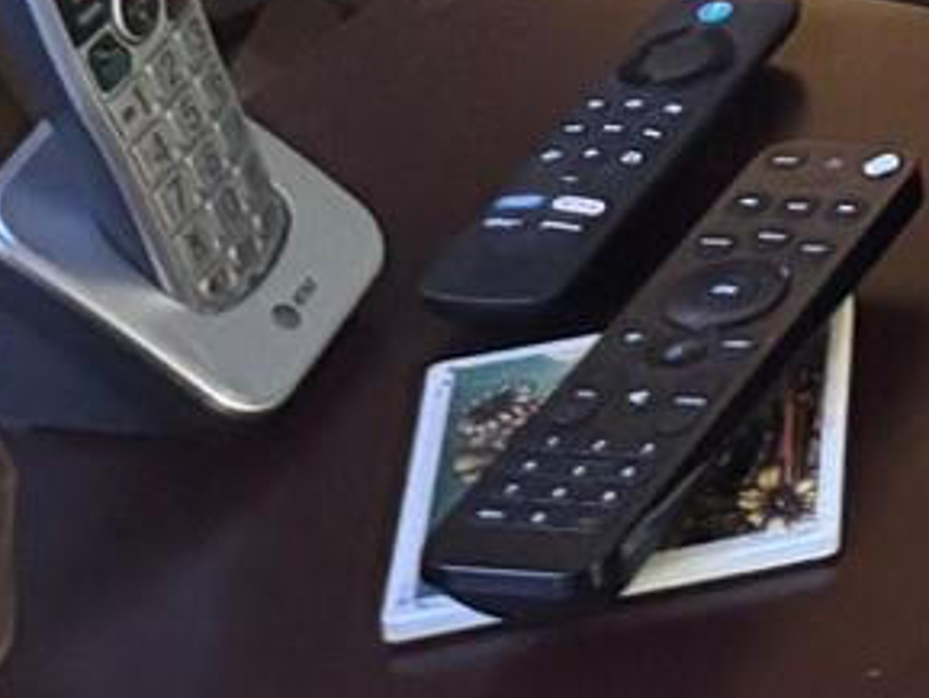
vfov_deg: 7.4
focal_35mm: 170
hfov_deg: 9.3
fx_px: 4564
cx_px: 2790
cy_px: -1644
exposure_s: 1/60
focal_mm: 6.76
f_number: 1.78
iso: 800
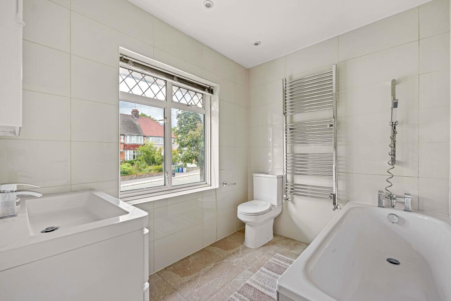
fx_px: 175
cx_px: 226
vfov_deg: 81.2
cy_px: 150
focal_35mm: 14
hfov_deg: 104.2
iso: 640
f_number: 5.6
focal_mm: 14
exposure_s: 1/25
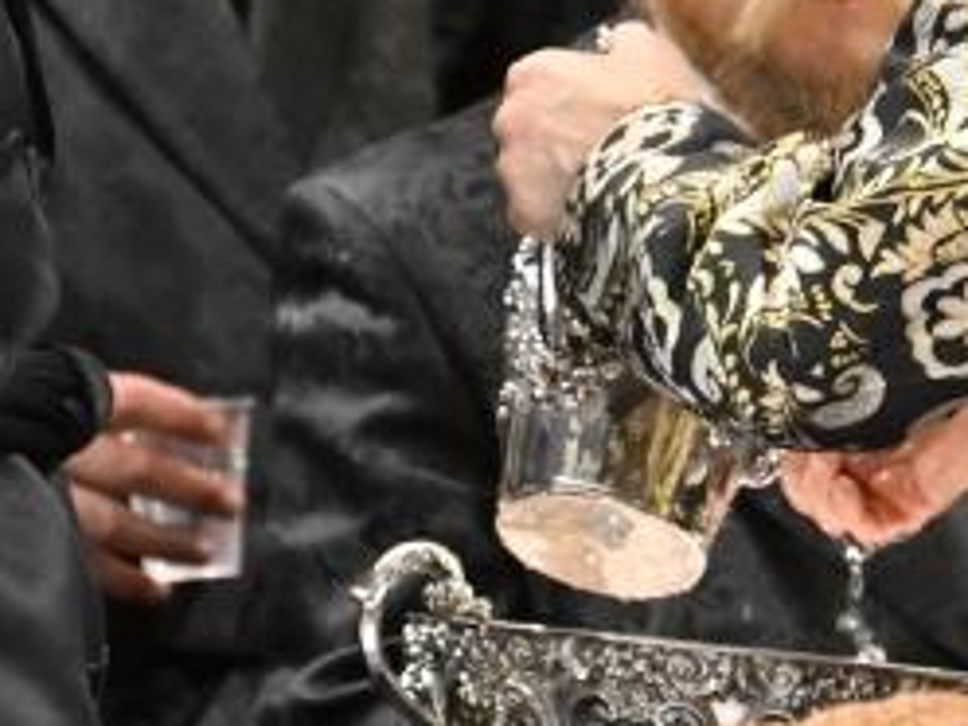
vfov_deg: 1.9
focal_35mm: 802
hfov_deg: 2.5
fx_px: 22427
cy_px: -94
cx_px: 1140
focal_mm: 135
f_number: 2.8
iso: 1000
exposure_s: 1/200
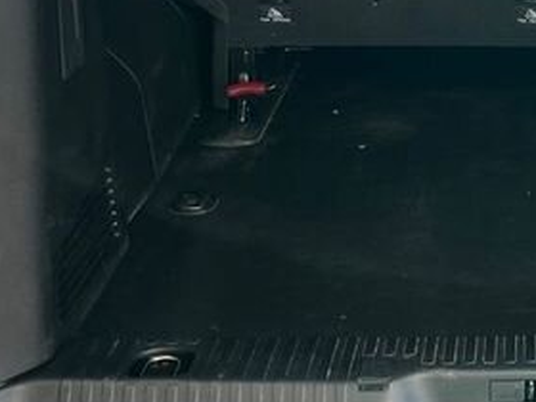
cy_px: -145
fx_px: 1471
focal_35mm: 95
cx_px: 576
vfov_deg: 14.8
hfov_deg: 19.8
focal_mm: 5.1
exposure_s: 1/232
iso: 40
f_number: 1.6
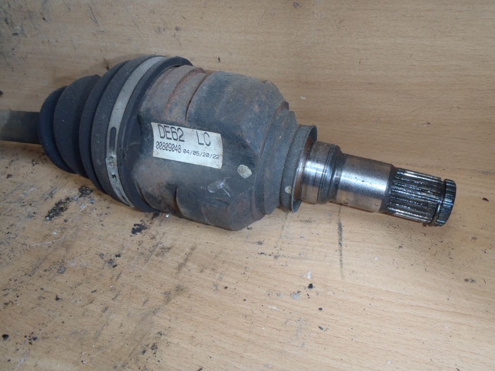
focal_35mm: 28
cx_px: 248
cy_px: 186
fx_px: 400
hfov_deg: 63.4
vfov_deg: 49.7
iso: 100
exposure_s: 1/30
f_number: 3.9
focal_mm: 5
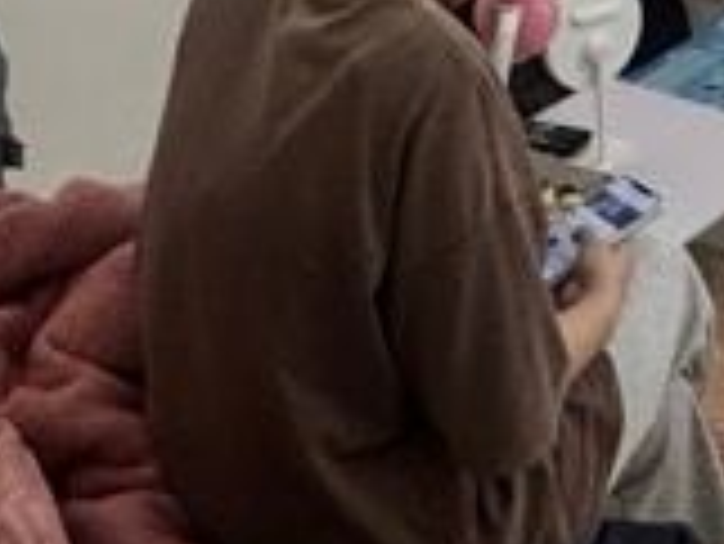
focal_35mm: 89
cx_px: 477
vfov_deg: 13.0
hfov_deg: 21.9
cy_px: -728
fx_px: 1863
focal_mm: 2.22
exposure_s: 1/100
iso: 320
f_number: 2.2
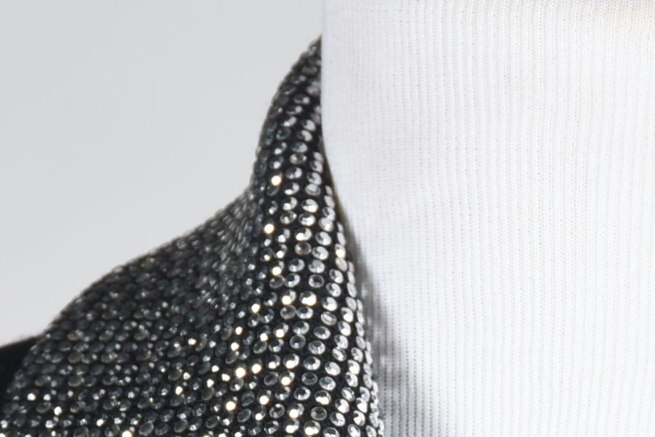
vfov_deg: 2.6
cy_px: 628
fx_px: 9492
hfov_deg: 3.9
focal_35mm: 522
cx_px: 575
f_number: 10
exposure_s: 1/125
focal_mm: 105
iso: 200
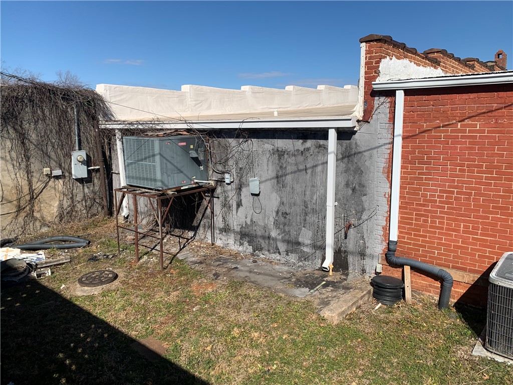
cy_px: 192
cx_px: 256
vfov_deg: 53.1
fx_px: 385
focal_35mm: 26
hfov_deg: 67.3
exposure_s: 1/3185
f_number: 1.8
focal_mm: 4.25
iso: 25
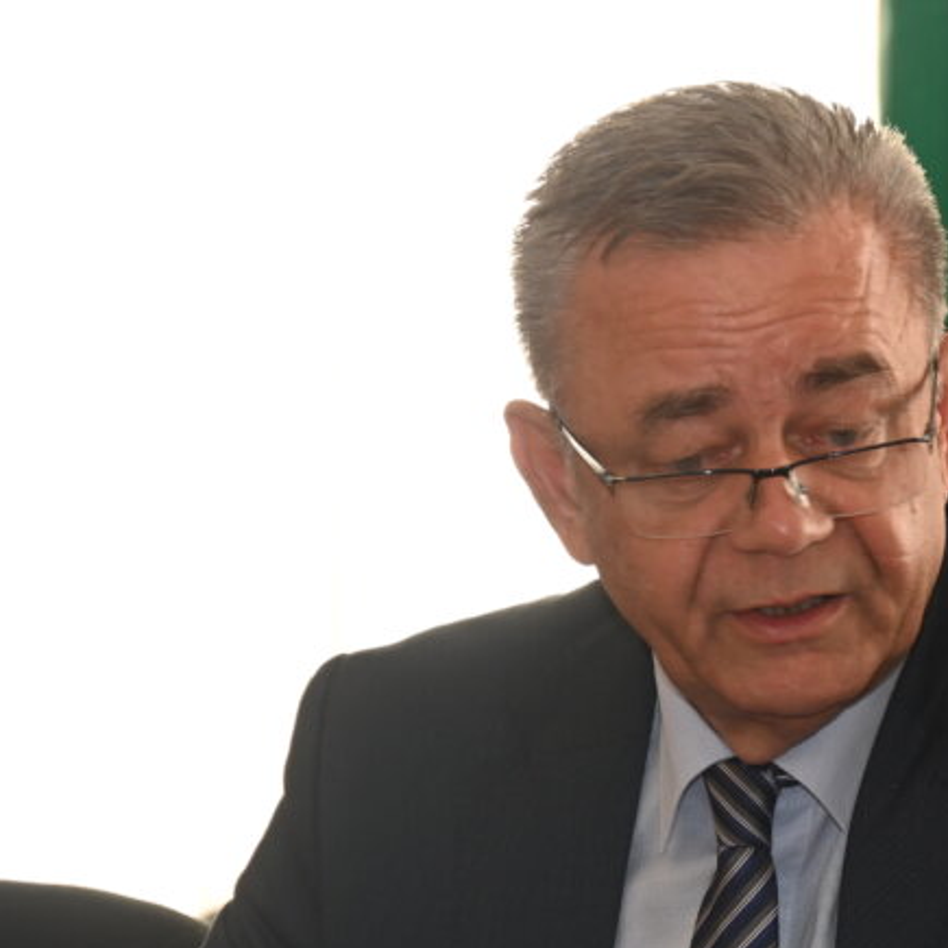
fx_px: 7746
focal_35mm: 250
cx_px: 750
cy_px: 740
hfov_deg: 7.0
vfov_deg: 7.0
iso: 900
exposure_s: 1/125
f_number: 6.3
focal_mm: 125
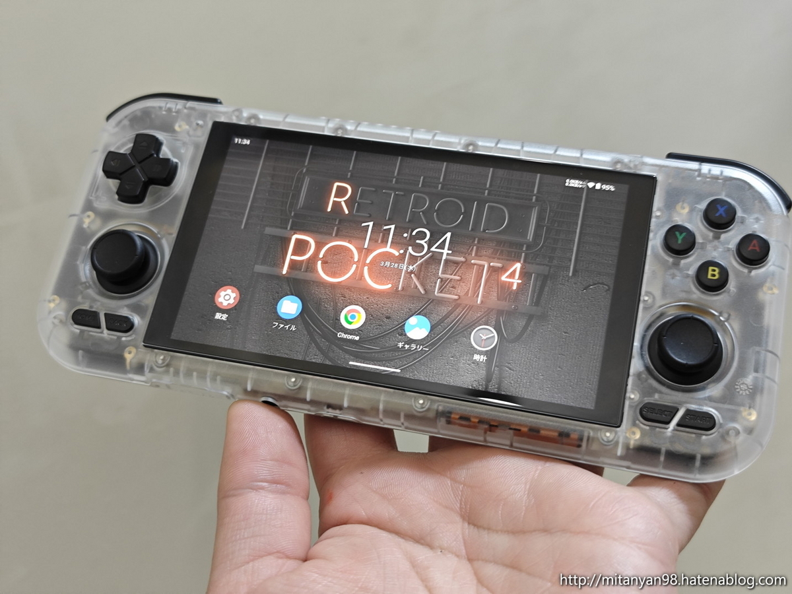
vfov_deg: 31.5
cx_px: 396
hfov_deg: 41.2
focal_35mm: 46
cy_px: 297
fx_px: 1052
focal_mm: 8.7
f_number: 1.9
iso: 400
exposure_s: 1/50
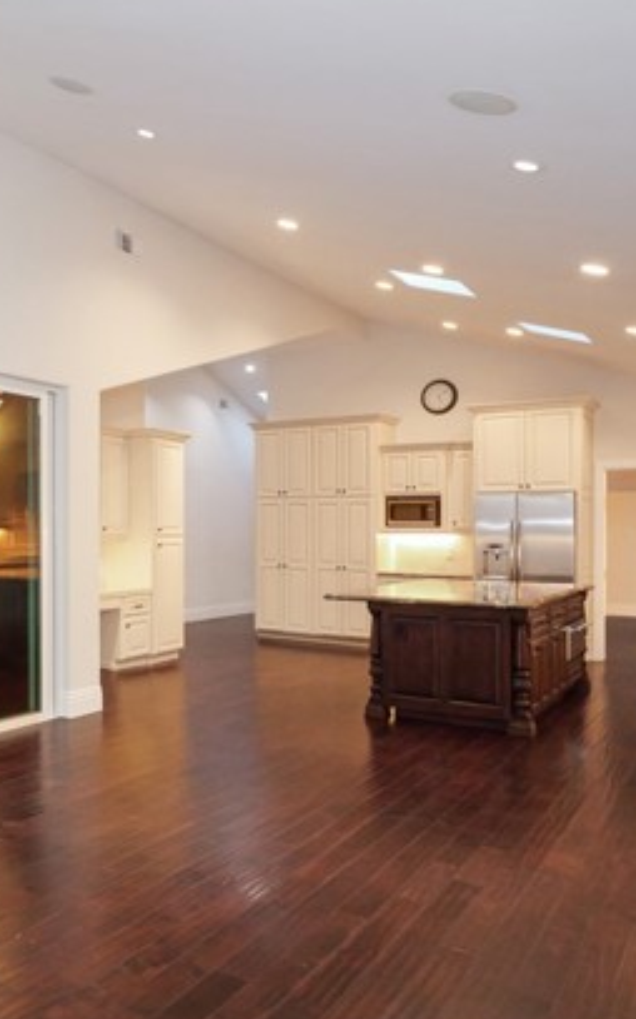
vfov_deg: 62.9
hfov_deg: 38.4
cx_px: 43
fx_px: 833
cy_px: 526
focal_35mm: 30
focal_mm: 9
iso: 3200
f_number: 7.1
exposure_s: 1/60
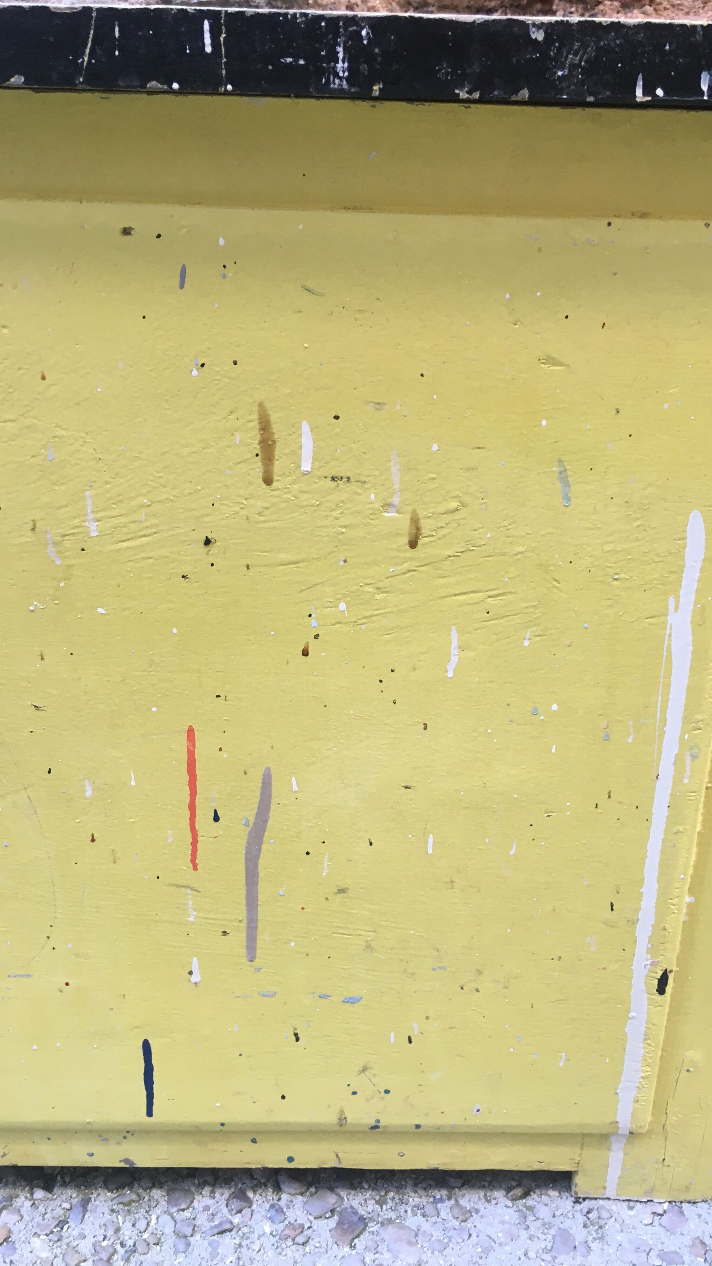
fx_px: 1074
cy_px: 636
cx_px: 399
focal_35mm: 32
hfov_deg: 36.6
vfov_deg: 61.0
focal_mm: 4.15
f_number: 2.2
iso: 40
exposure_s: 1/33
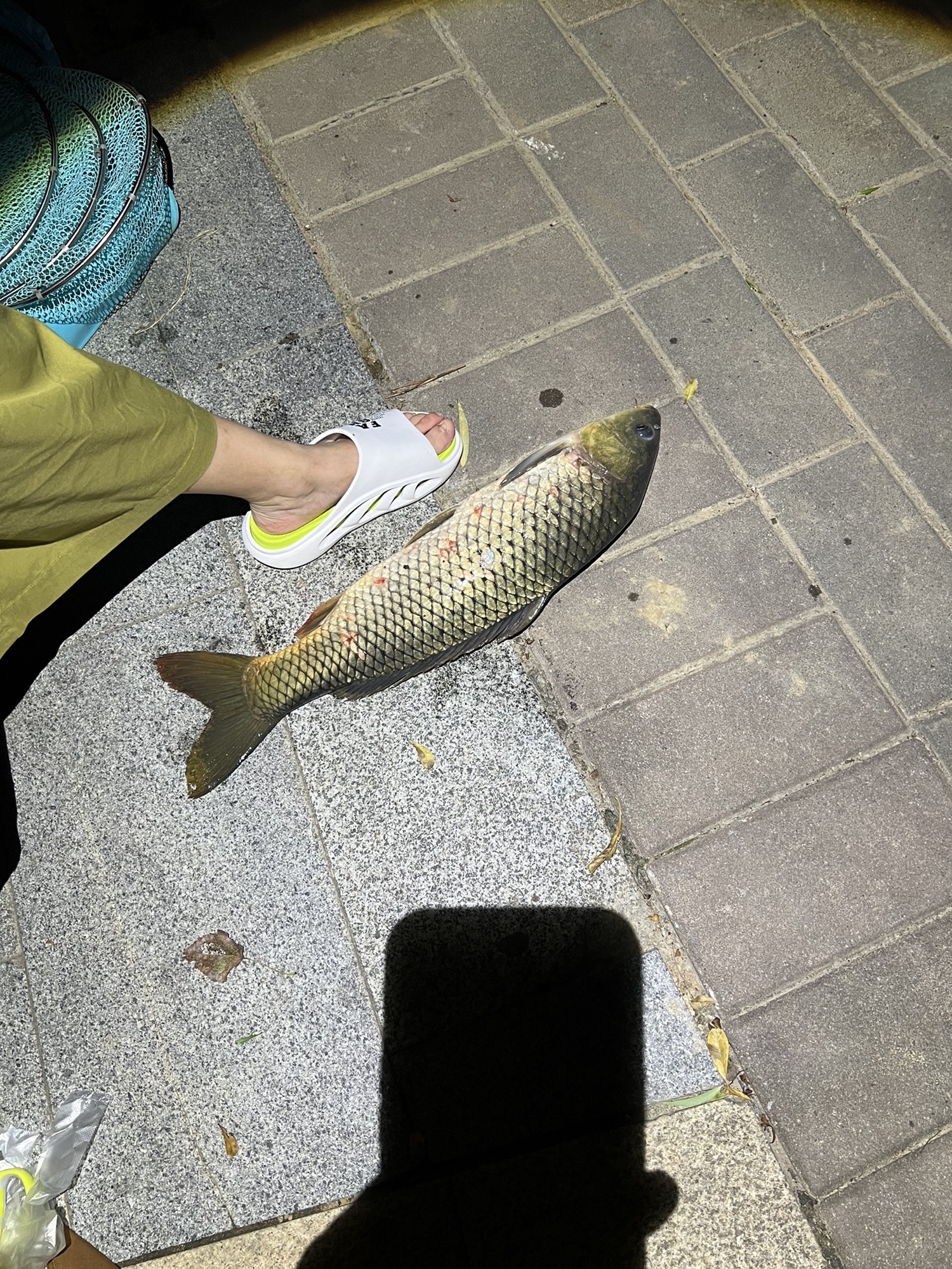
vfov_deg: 67.3
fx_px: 953
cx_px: 476
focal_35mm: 26
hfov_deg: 53.1
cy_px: 634
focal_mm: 5.7
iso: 125
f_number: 1.5
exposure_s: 1/52
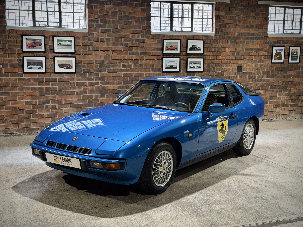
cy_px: 114
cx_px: 152
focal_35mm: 48
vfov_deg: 30.3
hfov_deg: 39.7
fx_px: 420
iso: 200
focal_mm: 6.76
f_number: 1.78
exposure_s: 1/33
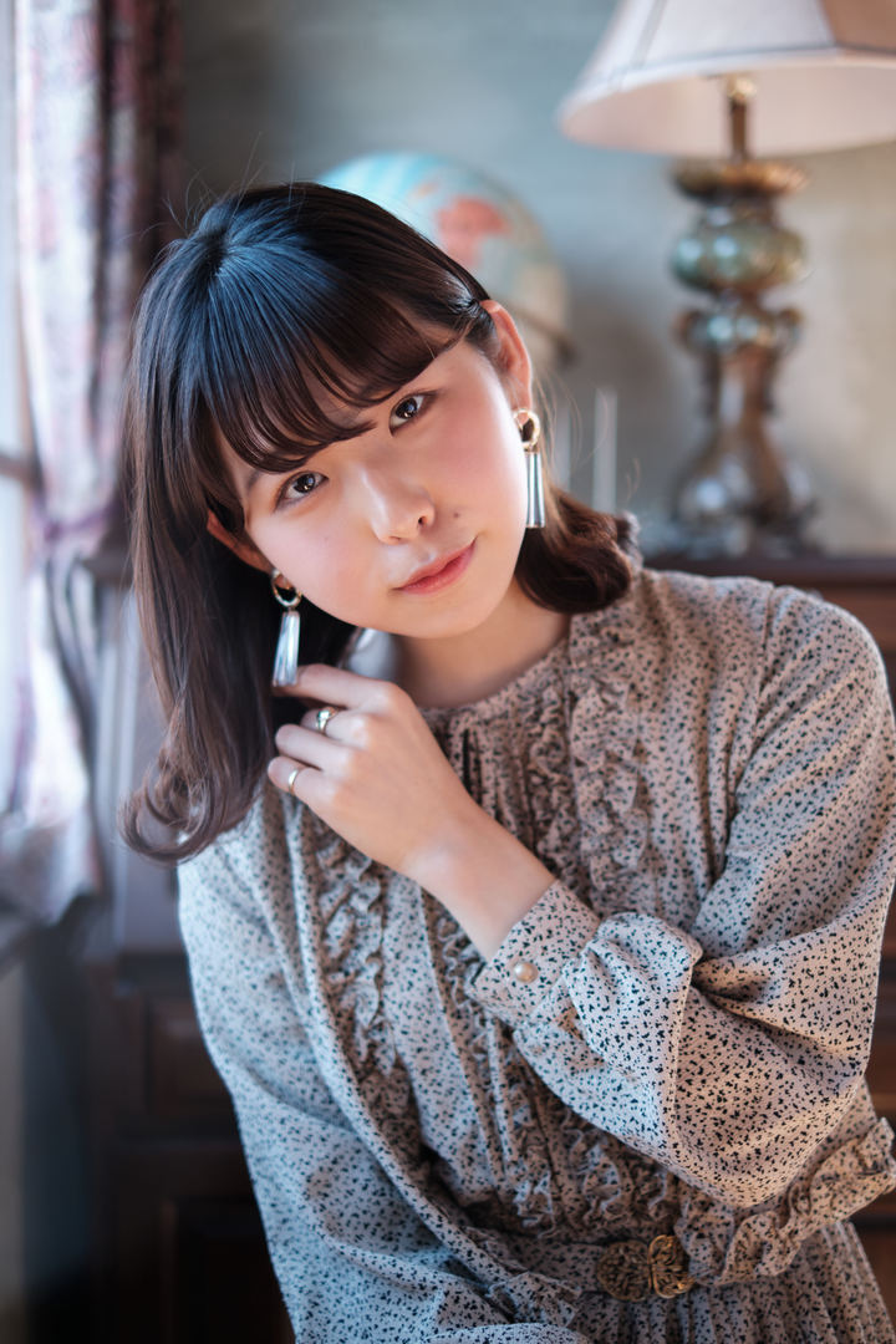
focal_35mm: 53
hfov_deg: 25.5
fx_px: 1979
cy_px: 672
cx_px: 448
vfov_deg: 37.5
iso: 200
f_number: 1.6
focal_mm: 35
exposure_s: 1/125
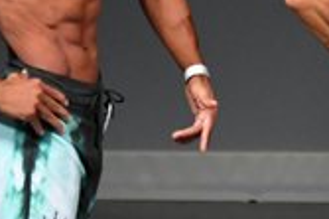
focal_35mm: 1458
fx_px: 13311
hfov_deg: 1.4
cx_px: 419
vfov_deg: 0.9
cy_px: 146
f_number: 5.6
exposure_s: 1/400
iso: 4000
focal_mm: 210
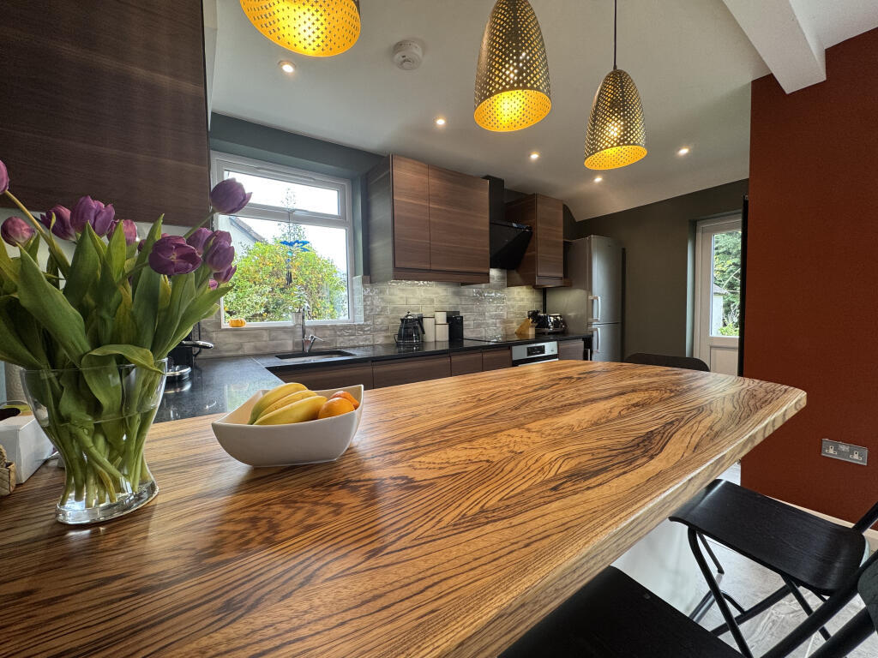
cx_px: 439
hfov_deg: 102.1
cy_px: 329
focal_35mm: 14
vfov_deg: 85.7
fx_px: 355
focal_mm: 2.22
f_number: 2.2
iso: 125
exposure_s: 1/100
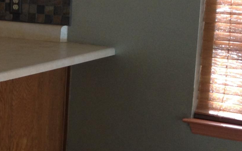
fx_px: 890
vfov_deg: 9.7
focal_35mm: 135
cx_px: -178
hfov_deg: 13.9
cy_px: 46
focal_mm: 4.28
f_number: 2.4
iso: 50
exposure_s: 1/20
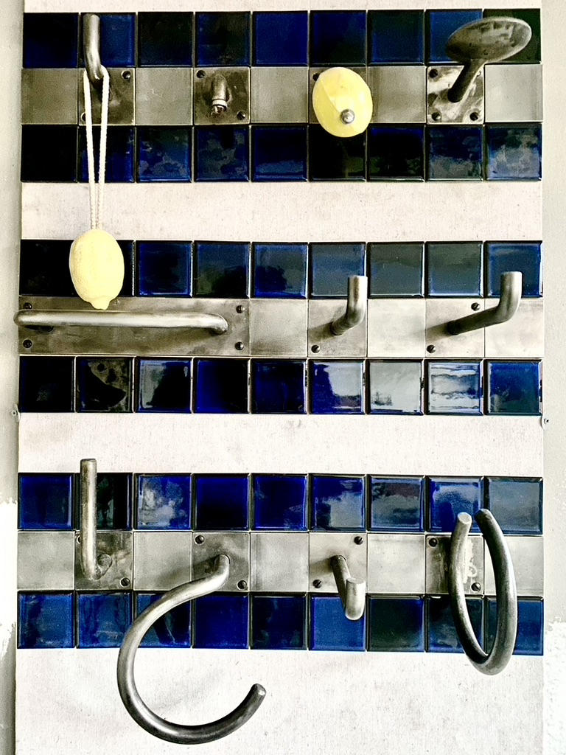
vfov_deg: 67.3
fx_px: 567
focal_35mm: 26
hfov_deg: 53.1
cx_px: 283
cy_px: 378
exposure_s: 1/12
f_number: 1.8
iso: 500
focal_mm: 4.2
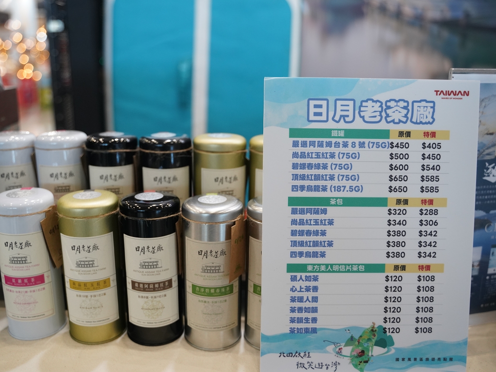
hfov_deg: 58.3
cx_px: 235
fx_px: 444
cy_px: 183
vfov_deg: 45.5
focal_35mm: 31
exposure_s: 1/160
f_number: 3.2
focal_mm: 28
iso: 1600
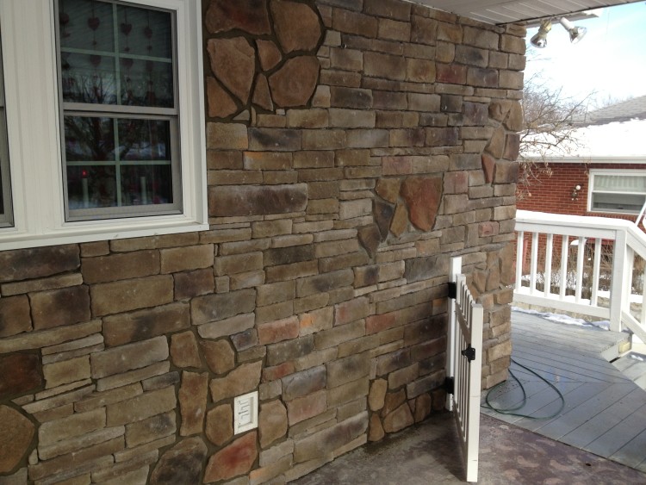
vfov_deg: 40.7
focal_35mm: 35
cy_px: 242
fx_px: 653
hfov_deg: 52.6
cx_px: 323
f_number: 2.4
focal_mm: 4.28
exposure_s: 1/525
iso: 50
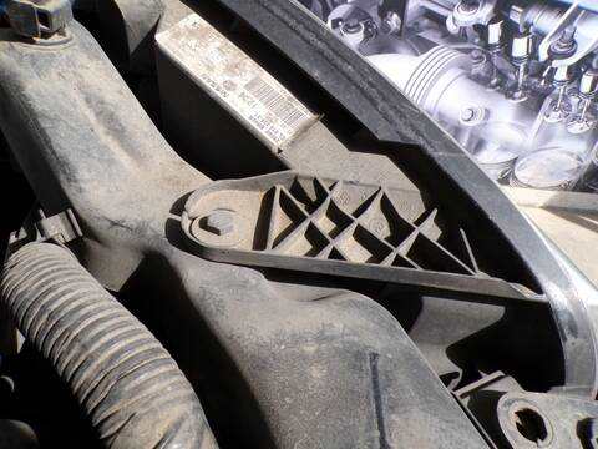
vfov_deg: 56.8
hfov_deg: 71.6
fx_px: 415
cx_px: 299
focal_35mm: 24
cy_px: 224
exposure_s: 1/220
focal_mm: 4.3
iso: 100
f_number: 5.8
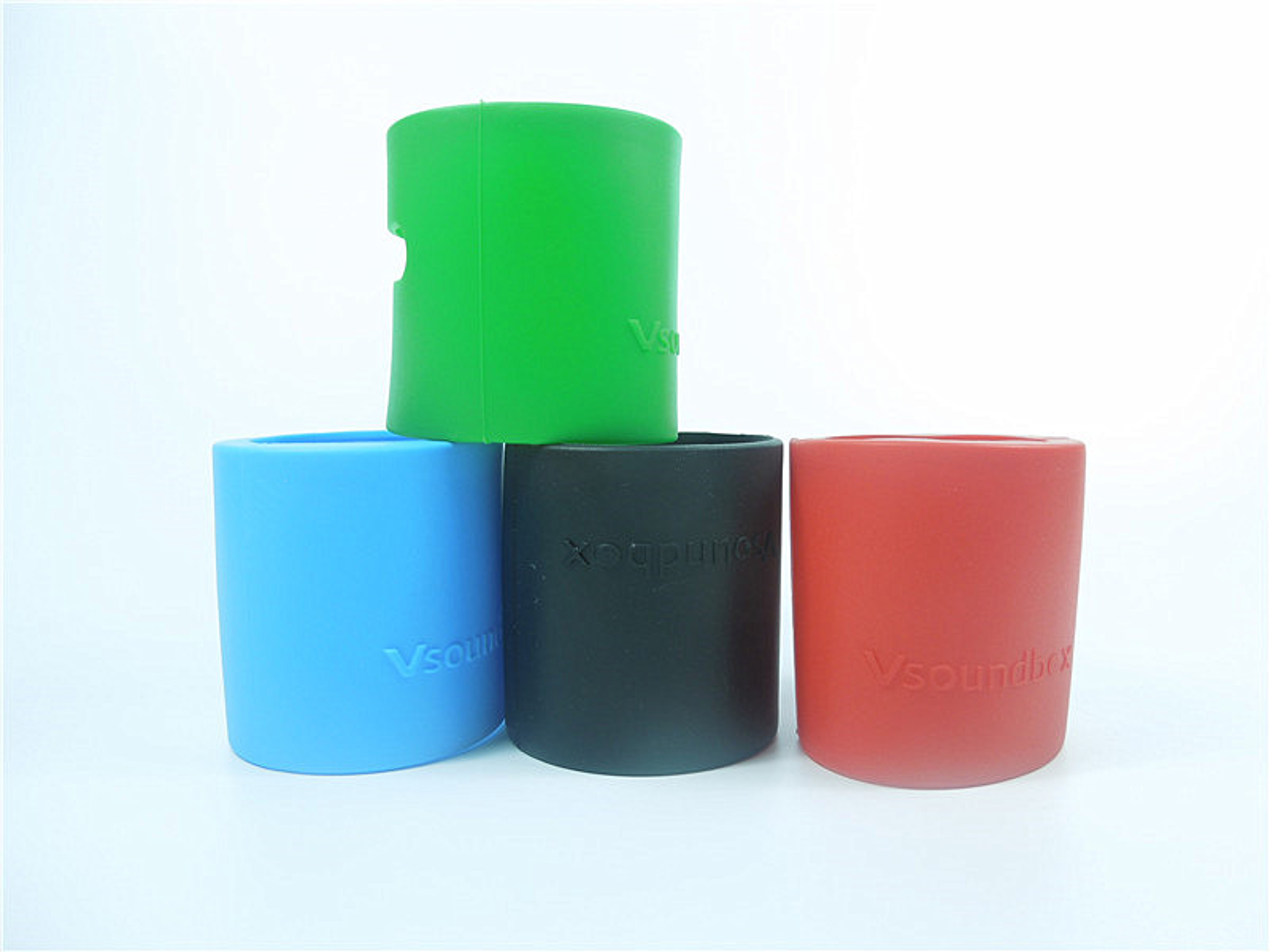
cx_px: 635
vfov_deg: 54.9
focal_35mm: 25
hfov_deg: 69.4
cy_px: 476
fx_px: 917
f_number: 3.3
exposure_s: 1/50
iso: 100
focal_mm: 4.5
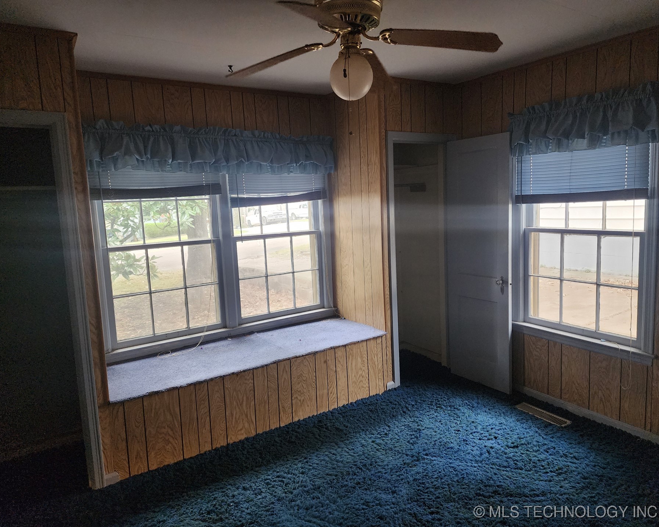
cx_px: 347
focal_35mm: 24
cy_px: 263
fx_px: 468
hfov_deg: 70.2
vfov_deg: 58.8
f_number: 1.8
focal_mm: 6.4
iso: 500
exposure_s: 1/120
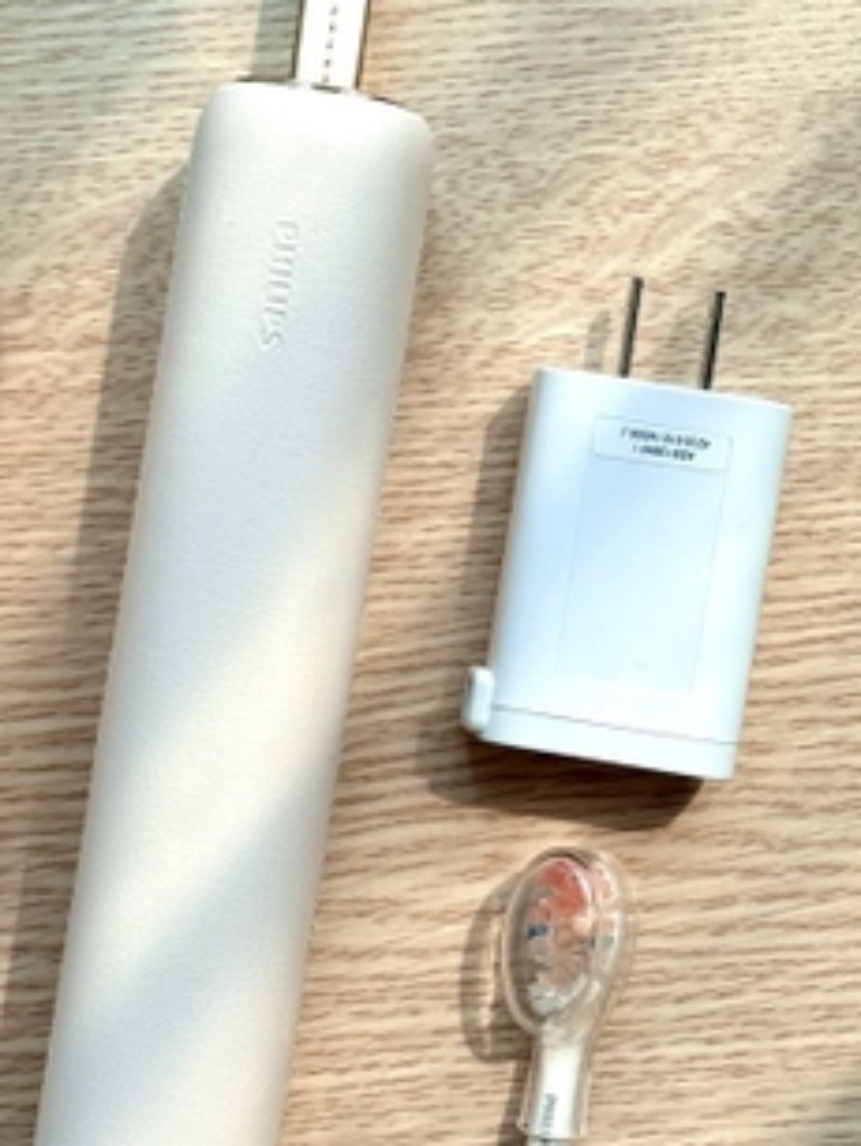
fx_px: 3113
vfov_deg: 20.8
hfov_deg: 15.7
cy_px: 599
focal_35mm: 94
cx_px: 288
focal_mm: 6.76
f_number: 1.78
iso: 64
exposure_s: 1/792
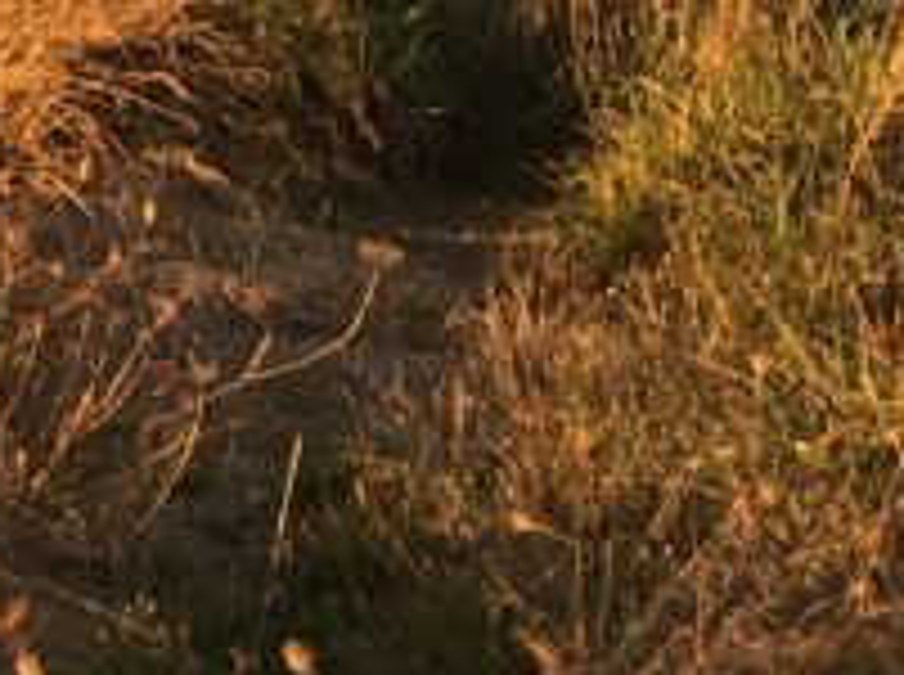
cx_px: -598
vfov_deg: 9.2
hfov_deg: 12.5
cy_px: -792
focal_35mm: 148
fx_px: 3858
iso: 25
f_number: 2.2
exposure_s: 1/140
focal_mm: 4.15
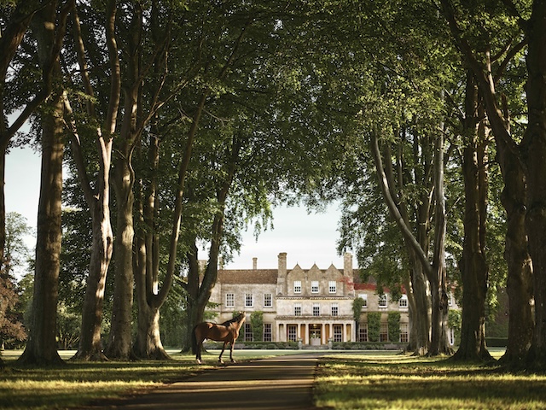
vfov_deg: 23.3
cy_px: 205
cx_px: 273
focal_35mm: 63
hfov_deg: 30.7
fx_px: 994
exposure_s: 1/400
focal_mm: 80
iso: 250
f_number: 1.7
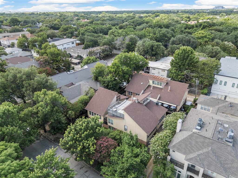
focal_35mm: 24
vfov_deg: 56.8
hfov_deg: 71.6
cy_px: 89
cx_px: 119
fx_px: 165
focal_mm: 6.72
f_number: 1.7
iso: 130
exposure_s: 1/730
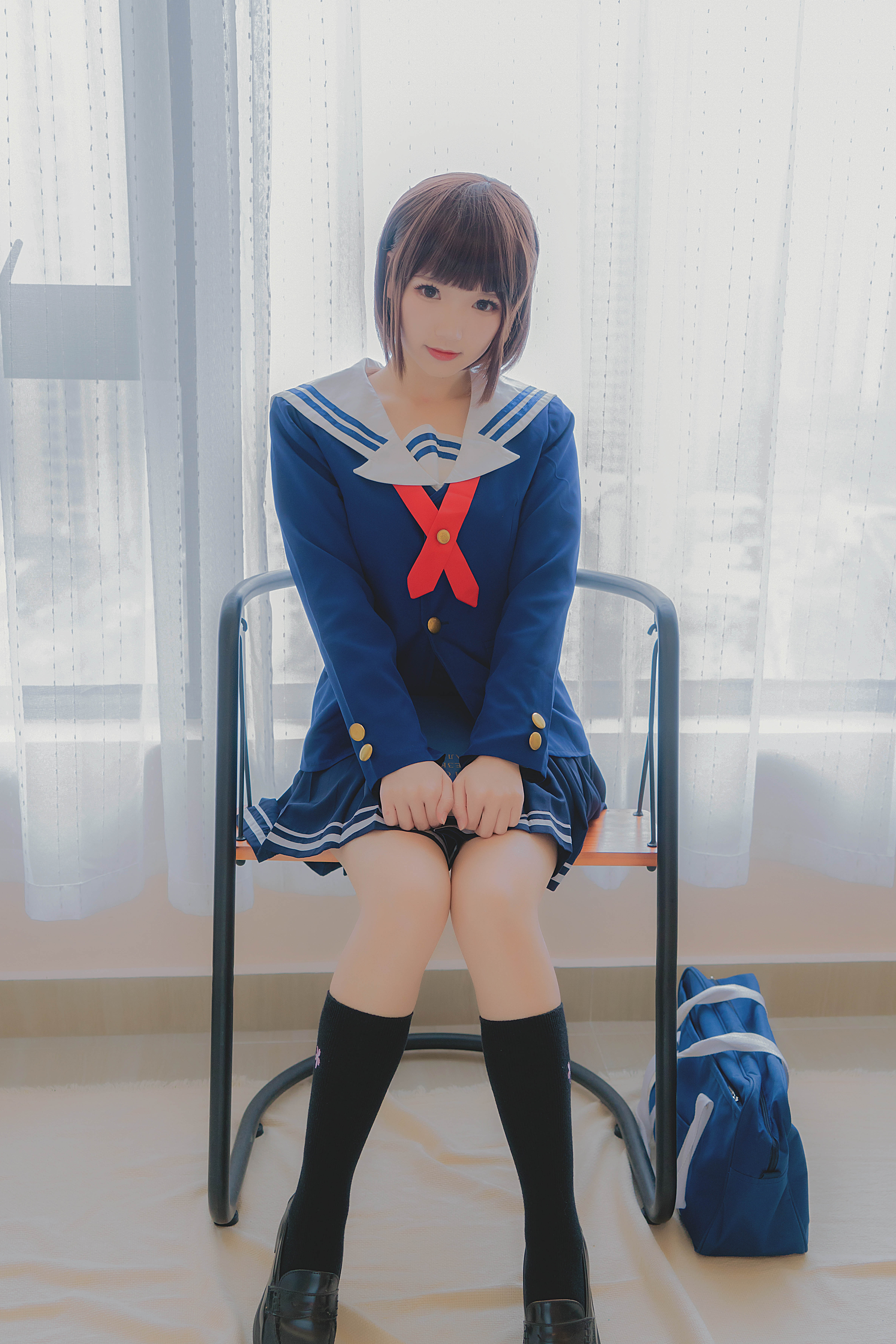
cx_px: 468
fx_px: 1530
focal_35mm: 41
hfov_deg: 32.6
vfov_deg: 47.4
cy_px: 719
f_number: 4
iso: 1250
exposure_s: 1/160
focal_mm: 37
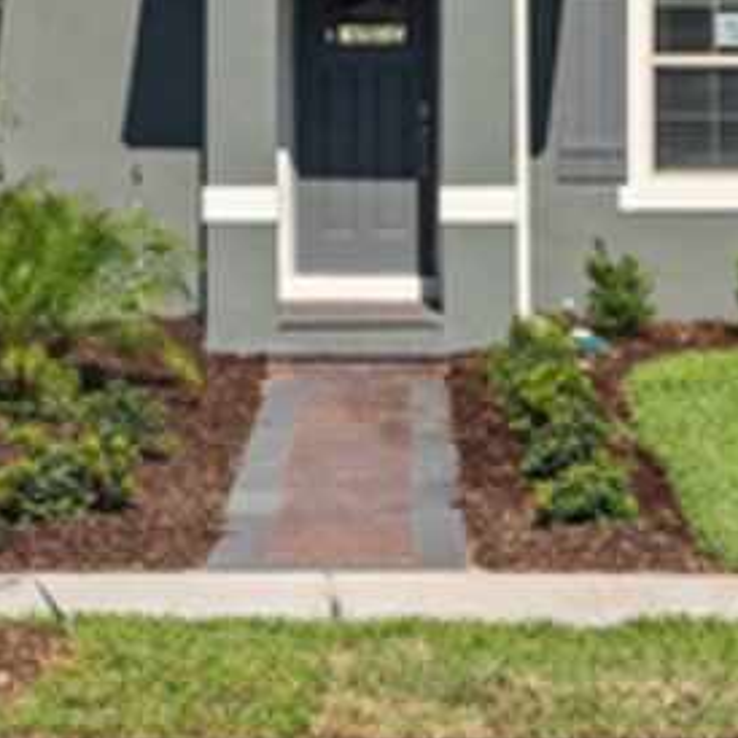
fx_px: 3353
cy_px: 62
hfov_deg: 12.6
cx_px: 380
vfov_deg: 12.5
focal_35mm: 139
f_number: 10
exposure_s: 1/800
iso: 320
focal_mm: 35
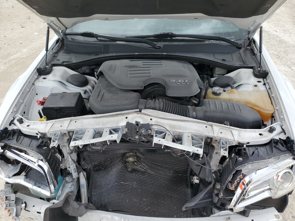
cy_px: 110
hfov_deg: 67.3
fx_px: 222
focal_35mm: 26
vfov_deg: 53.1
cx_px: 148
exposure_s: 1/2000
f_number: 1.5
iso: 50
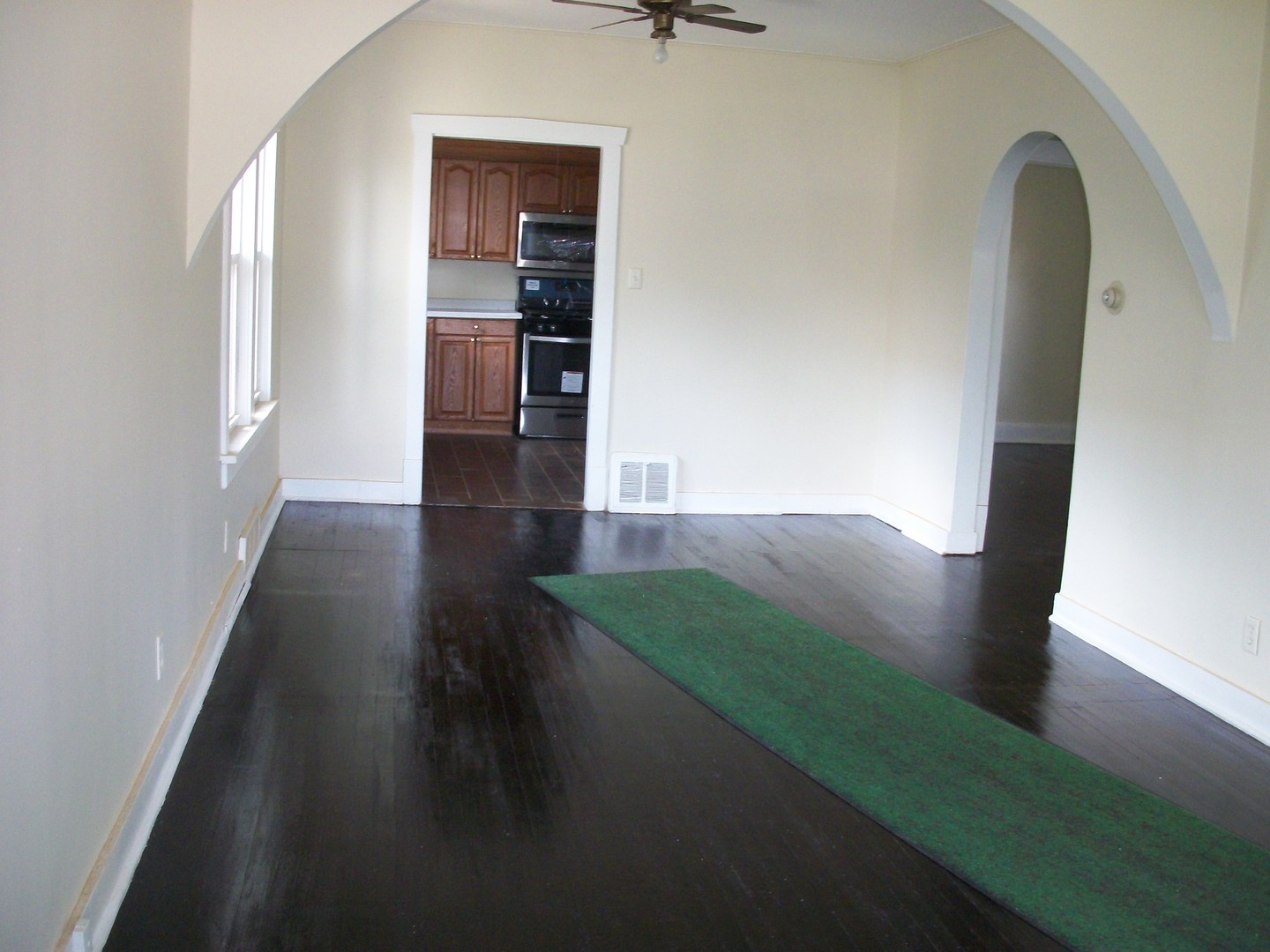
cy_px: 476
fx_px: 1284
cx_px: 635
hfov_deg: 52.6
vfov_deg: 40.7
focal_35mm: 35
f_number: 3.1
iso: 250
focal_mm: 6.3
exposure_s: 1/30
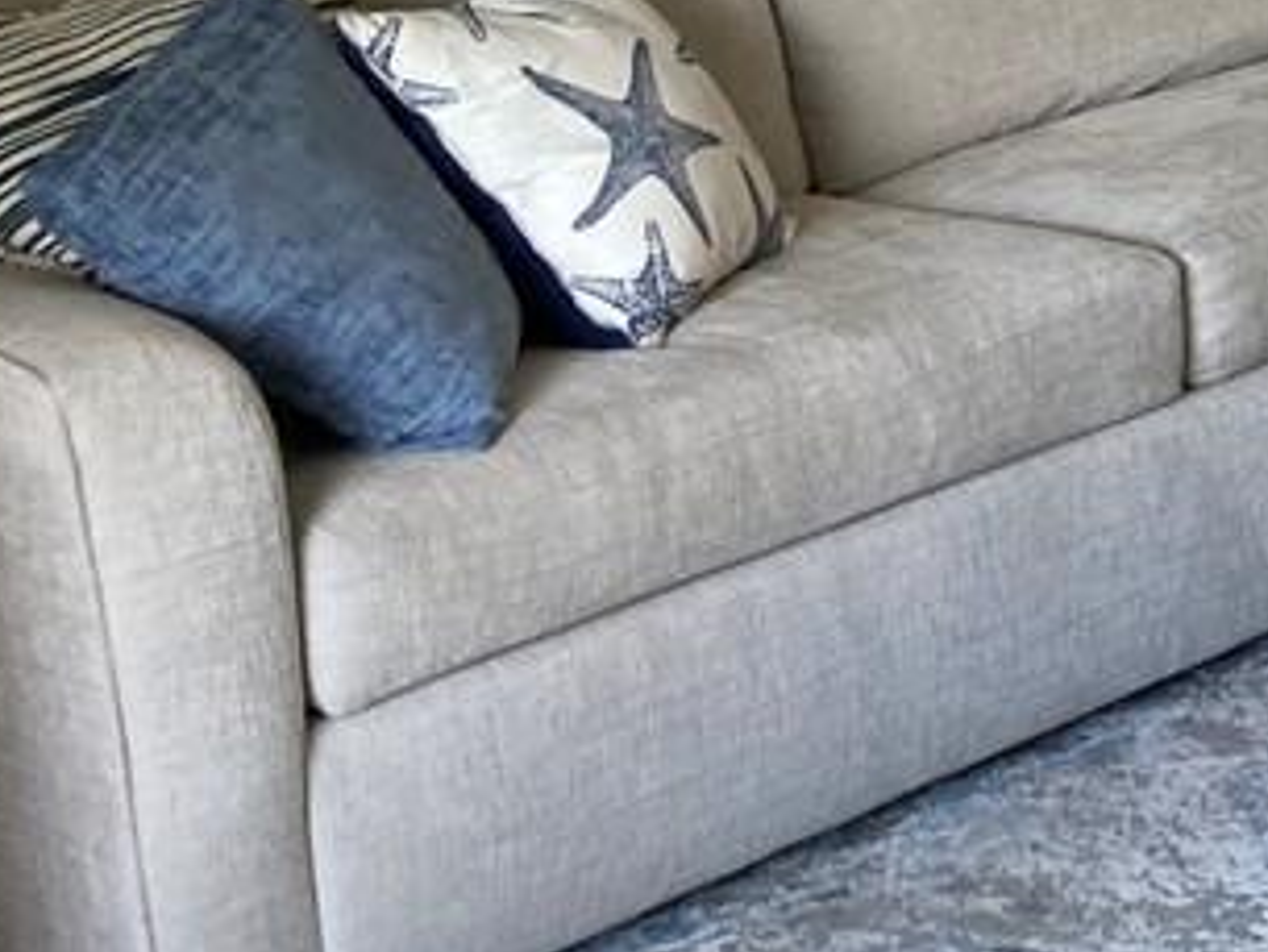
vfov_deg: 14.9
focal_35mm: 94
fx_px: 3445
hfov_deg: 18.1
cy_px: -362
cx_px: 2000
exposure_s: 1/60
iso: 40
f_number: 1.8
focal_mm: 3.99
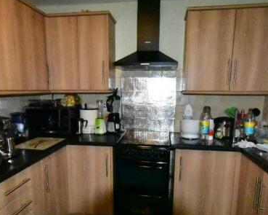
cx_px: 130
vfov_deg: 56.2
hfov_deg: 68.1
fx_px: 198
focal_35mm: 25
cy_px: 132
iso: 25600
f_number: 11
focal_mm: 10
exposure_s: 1/200
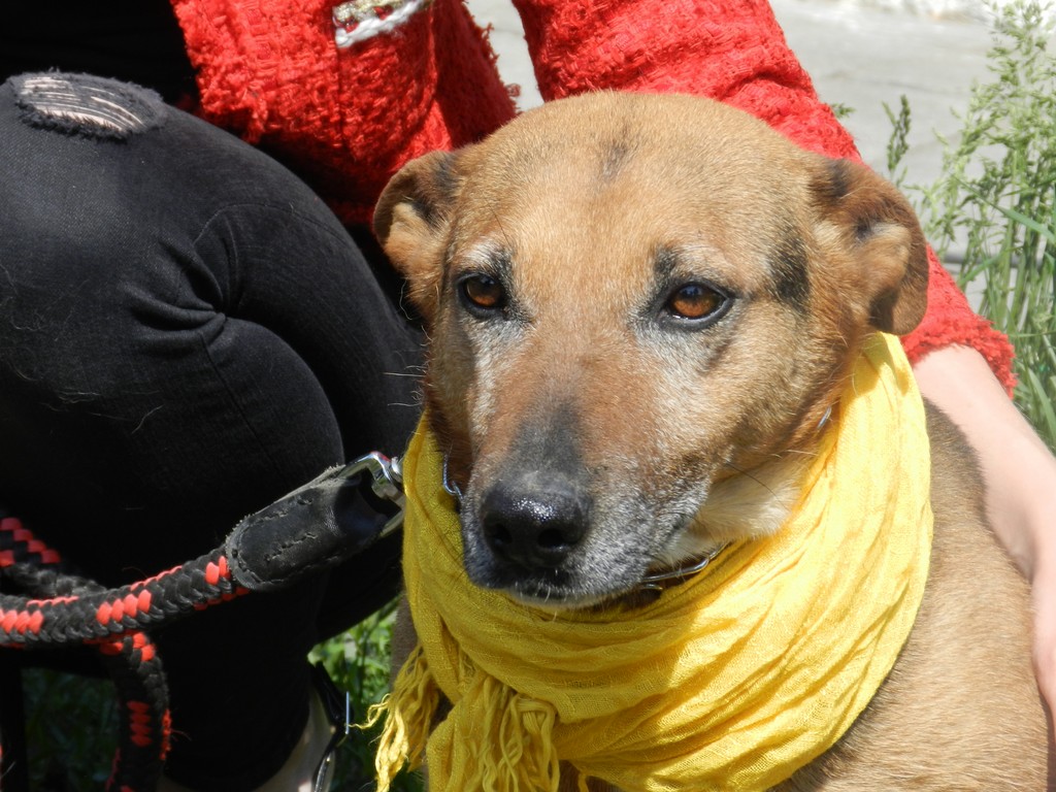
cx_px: 528
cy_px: 396
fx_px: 5827
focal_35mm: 191
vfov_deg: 7.8
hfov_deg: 10.4
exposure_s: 1/400
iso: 160
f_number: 5.5
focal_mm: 34
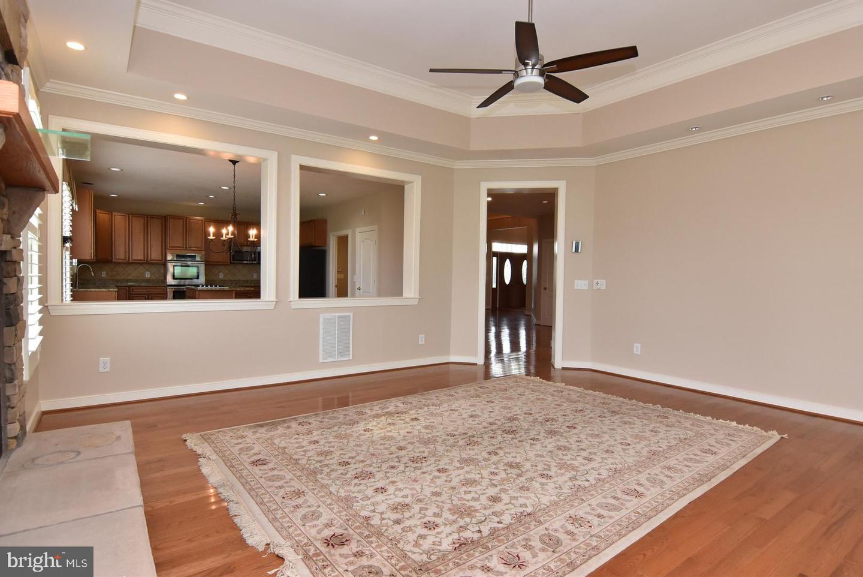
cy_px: 288
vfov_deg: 67.5
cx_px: 432
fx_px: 432
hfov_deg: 90.0
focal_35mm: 18
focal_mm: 12
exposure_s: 1/60
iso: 800
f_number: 8
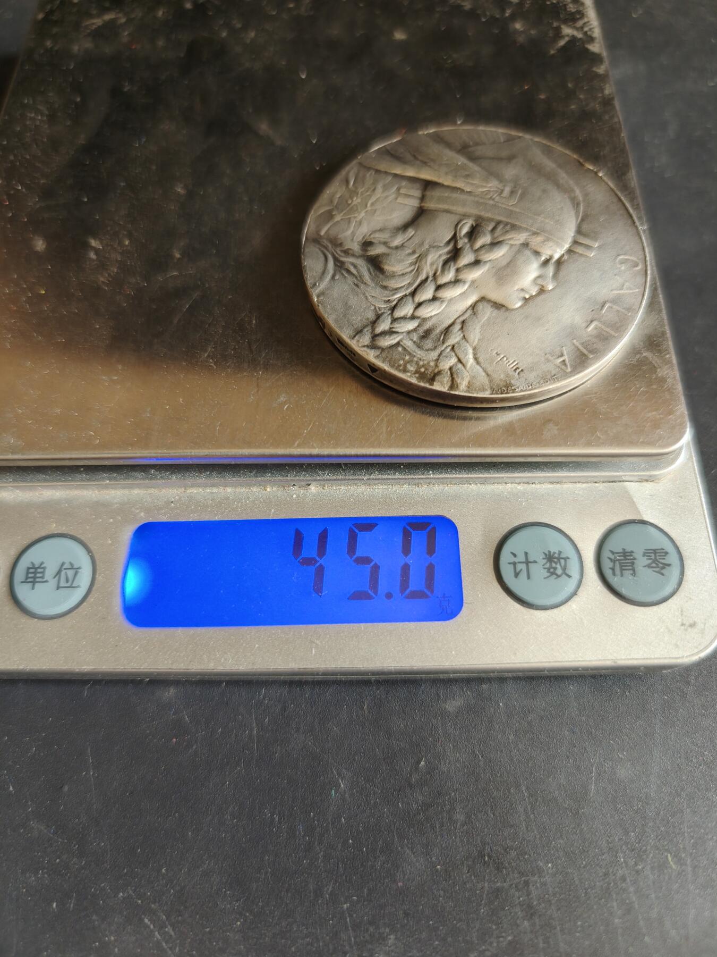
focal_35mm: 23
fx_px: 635
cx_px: 358
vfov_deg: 73.9
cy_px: 478
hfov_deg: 58.9
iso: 320
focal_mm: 6.06
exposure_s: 1/100
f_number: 1.6
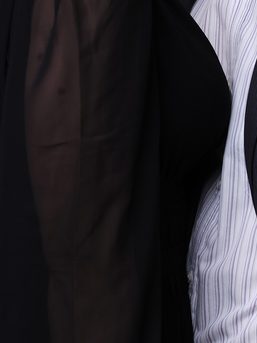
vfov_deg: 7.8
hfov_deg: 5.9
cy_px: 187
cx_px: 266
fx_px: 2503
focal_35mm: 253
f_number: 3.2
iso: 160
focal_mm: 50
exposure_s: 1/125
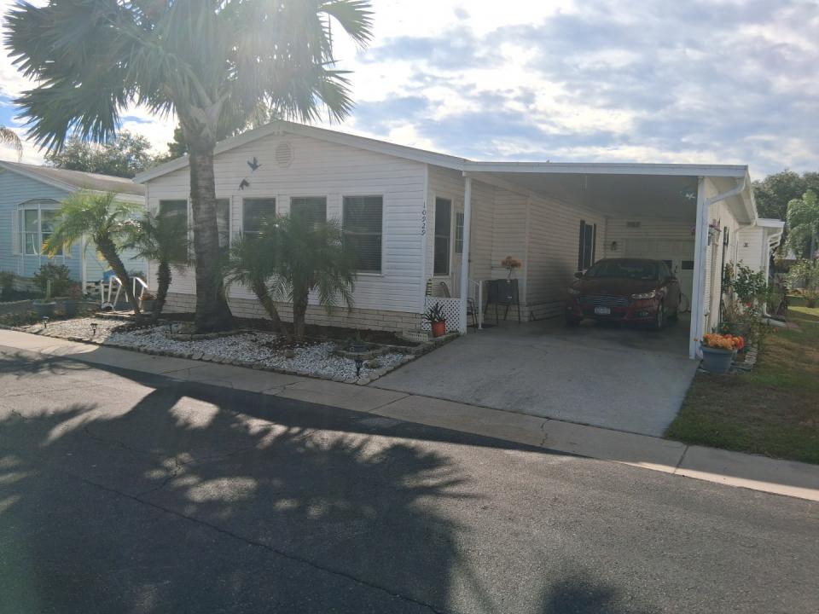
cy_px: 307
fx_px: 615
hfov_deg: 67.3
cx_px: 410
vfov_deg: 53.1
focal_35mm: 26
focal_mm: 3.98
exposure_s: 1/1271
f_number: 1.8
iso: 25
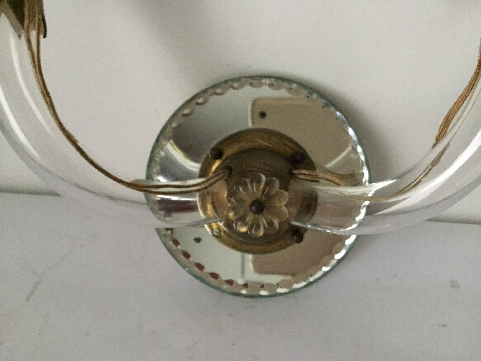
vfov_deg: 45.4
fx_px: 431
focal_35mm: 31
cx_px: 240
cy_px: 180
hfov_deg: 58.4
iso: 200
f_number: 2.4
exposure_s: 1/25
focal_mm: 3.3
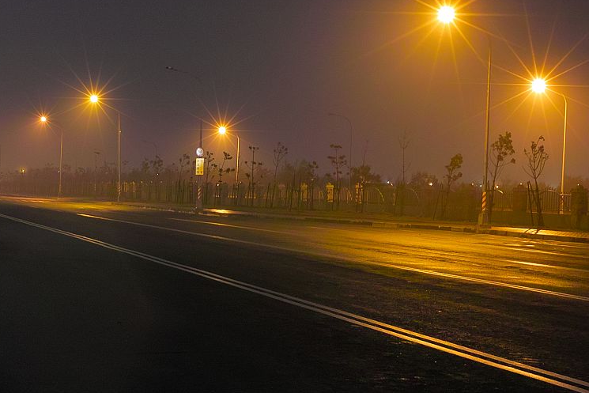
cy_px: 230
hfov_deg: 30.3
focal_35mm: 66
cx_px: 210
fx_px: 1080
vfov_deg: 20.6
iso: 400
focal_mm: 24.2
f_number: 14
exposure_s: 8
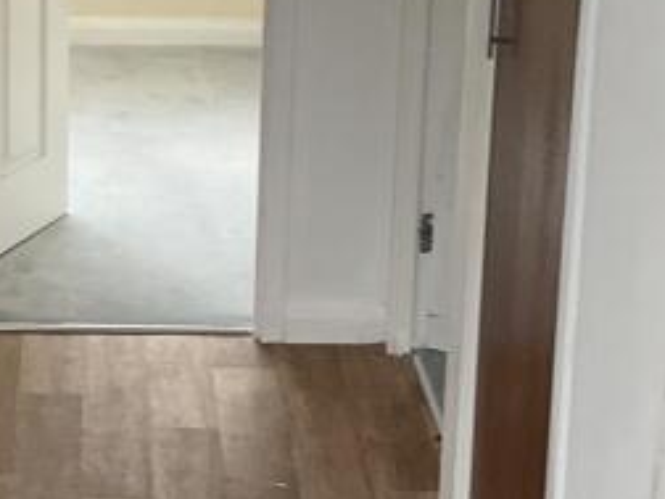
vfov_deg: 12.5
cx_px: -26
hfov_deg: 16.3
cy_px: 132
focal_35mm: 118
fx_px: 2267
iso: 64
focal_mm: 3
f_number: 1.8
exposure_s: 1/84
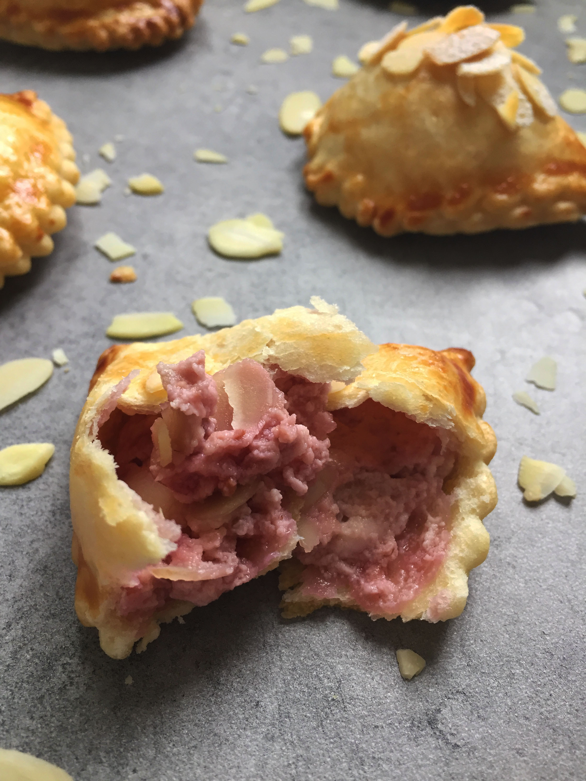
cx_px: 293
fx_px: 655
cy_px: 390
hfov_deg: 48.2
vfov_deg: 61.7
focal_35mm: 29
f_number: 2.2
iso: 80
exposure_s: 1/33
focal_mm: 4.15
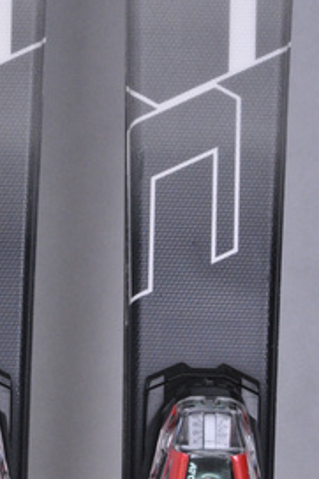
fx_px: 3471
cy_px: 222
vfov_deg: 7.9
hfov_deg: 5.3
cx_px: 80
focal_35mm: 261
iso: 3200
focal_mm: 105
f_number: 9.5
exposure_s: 1/125
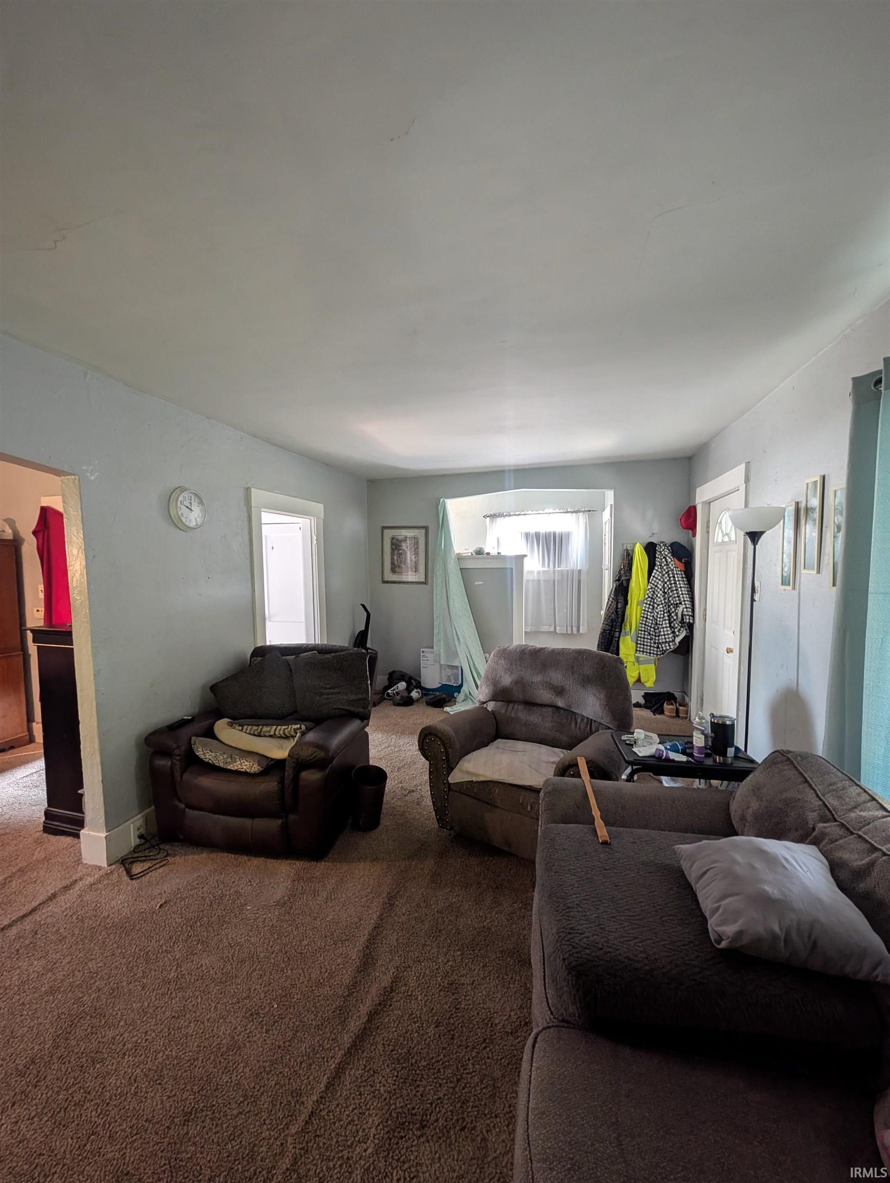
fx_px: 410
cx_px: 445
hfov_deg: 94.6
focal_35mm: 12
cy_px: 592
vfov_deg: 110.5
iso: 163
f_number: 1.7
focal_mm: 2.02
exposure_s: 1/22.4
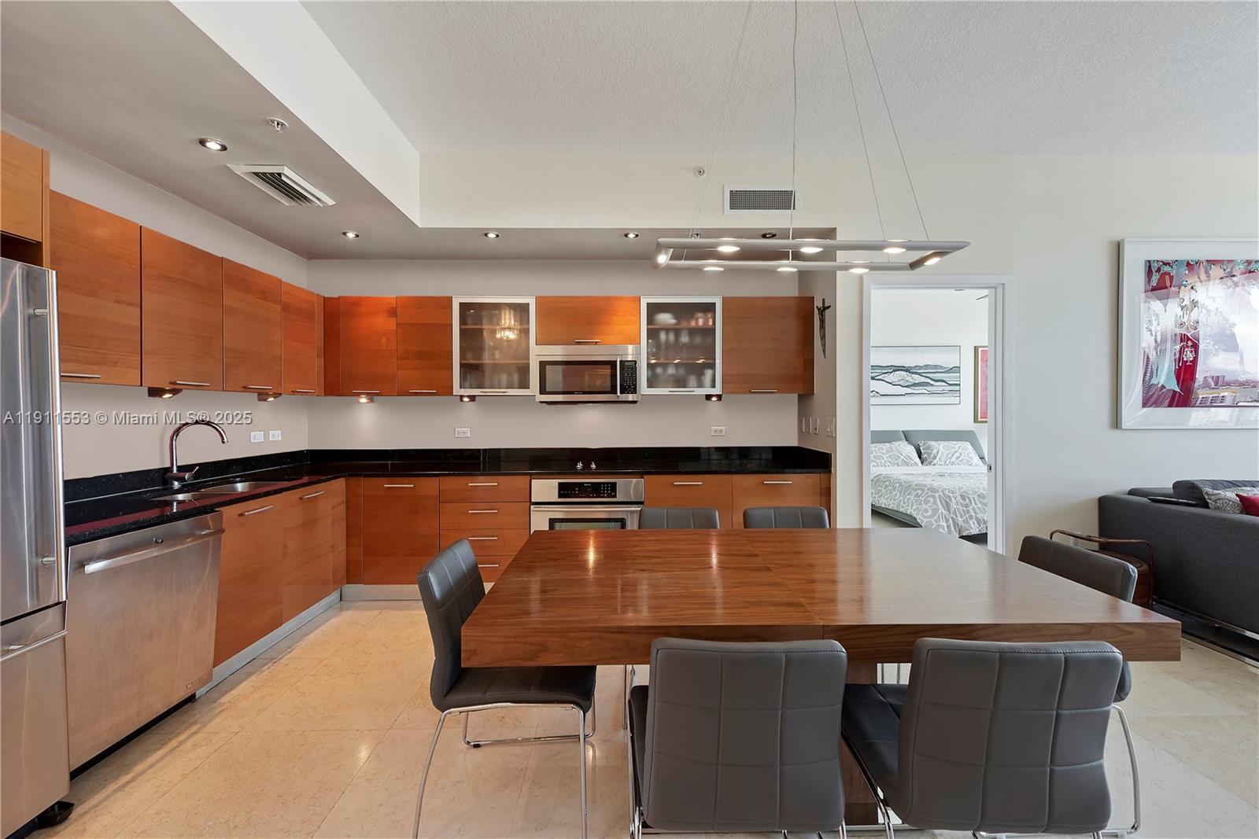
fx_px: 490
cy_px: 420
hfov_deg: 104.2
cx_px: 630
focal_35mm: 14
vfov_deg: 81.2
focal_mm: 14
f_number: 11
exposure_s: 1/3
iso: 250
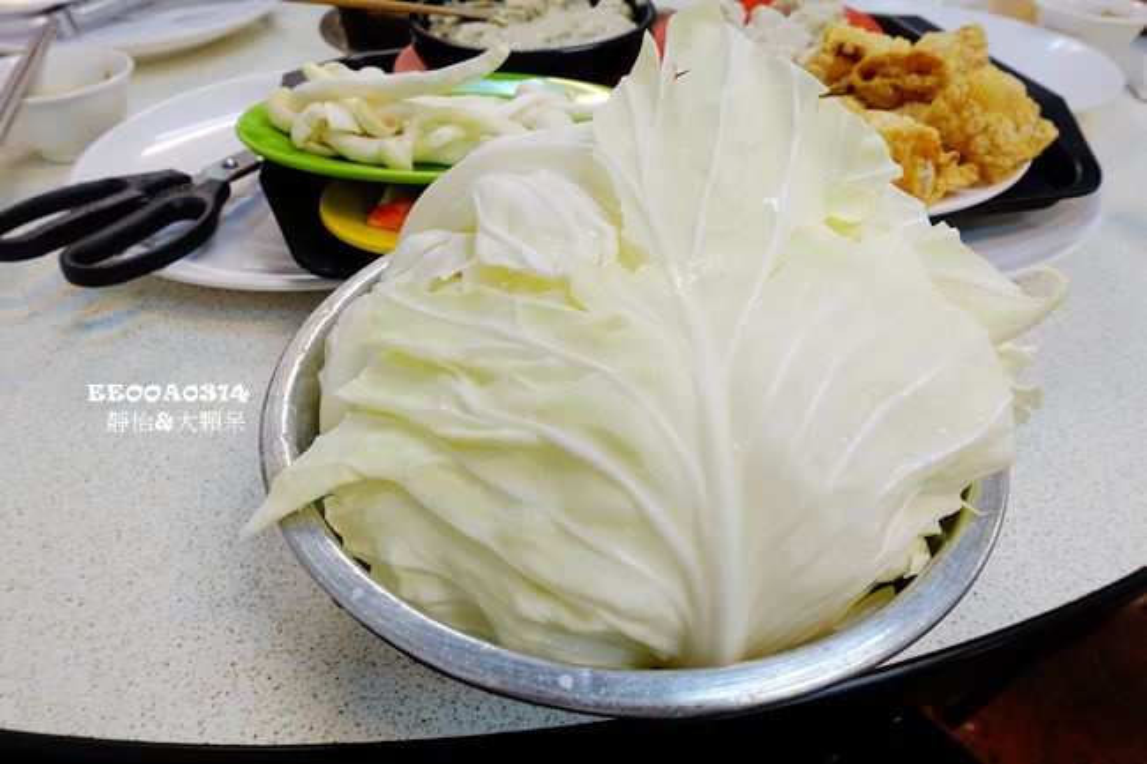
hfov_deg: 73.8
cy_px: 382
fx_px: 764
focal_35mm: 24
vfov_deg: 53.1
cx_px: 574
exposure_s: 1/40
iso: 800
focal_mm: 8.8
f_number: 5
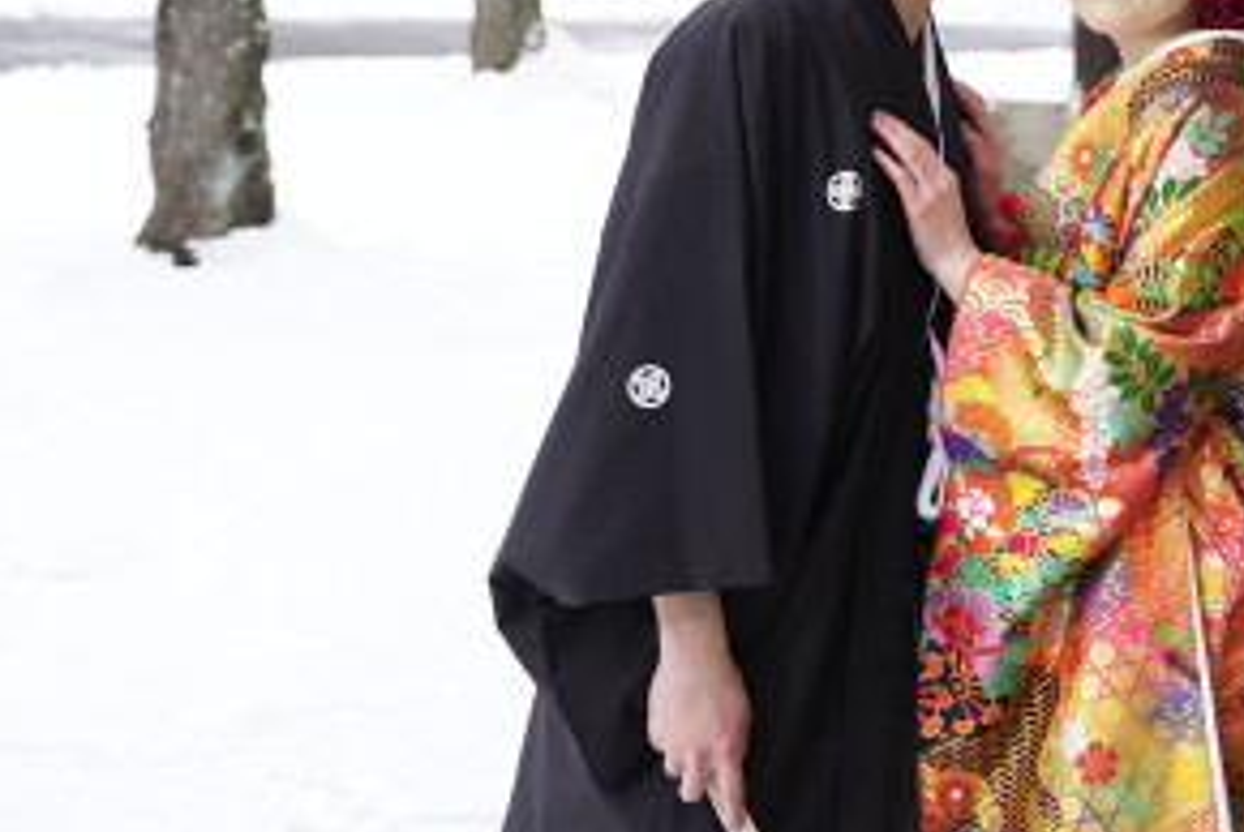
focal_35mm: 124
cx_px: 1669
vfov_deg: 11.0
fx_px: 4289
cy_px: 163
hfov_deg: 15.6
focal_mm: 45
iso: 100
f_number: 5
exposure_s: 1/200
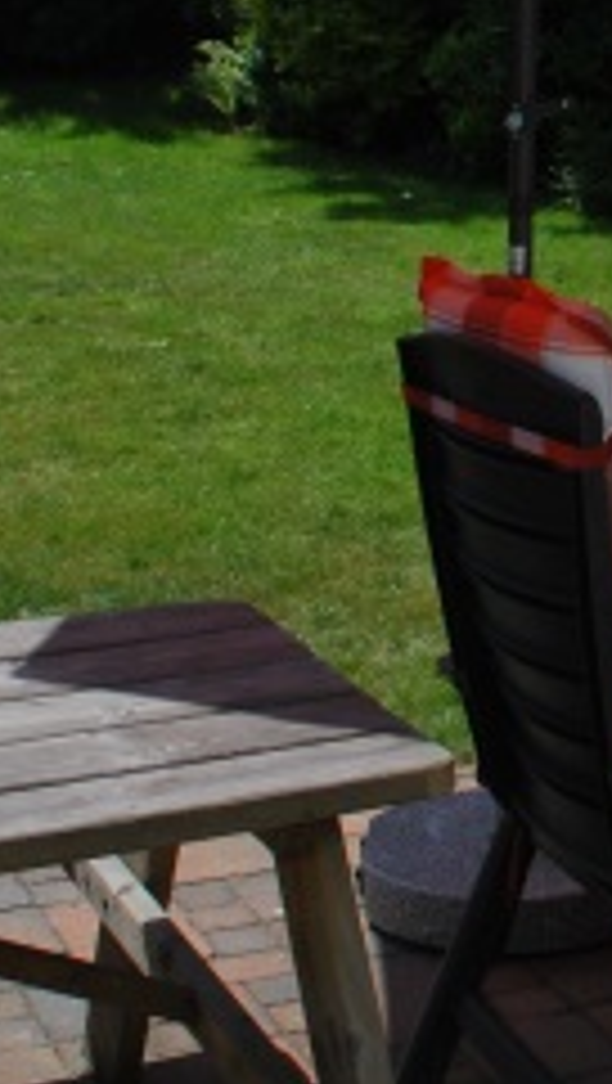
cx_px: 850
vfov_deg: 23.7
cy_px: 175
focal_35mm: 88
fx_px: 2533
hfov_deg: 13.2
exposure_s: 1/500
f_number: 11
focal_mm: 18
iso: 200
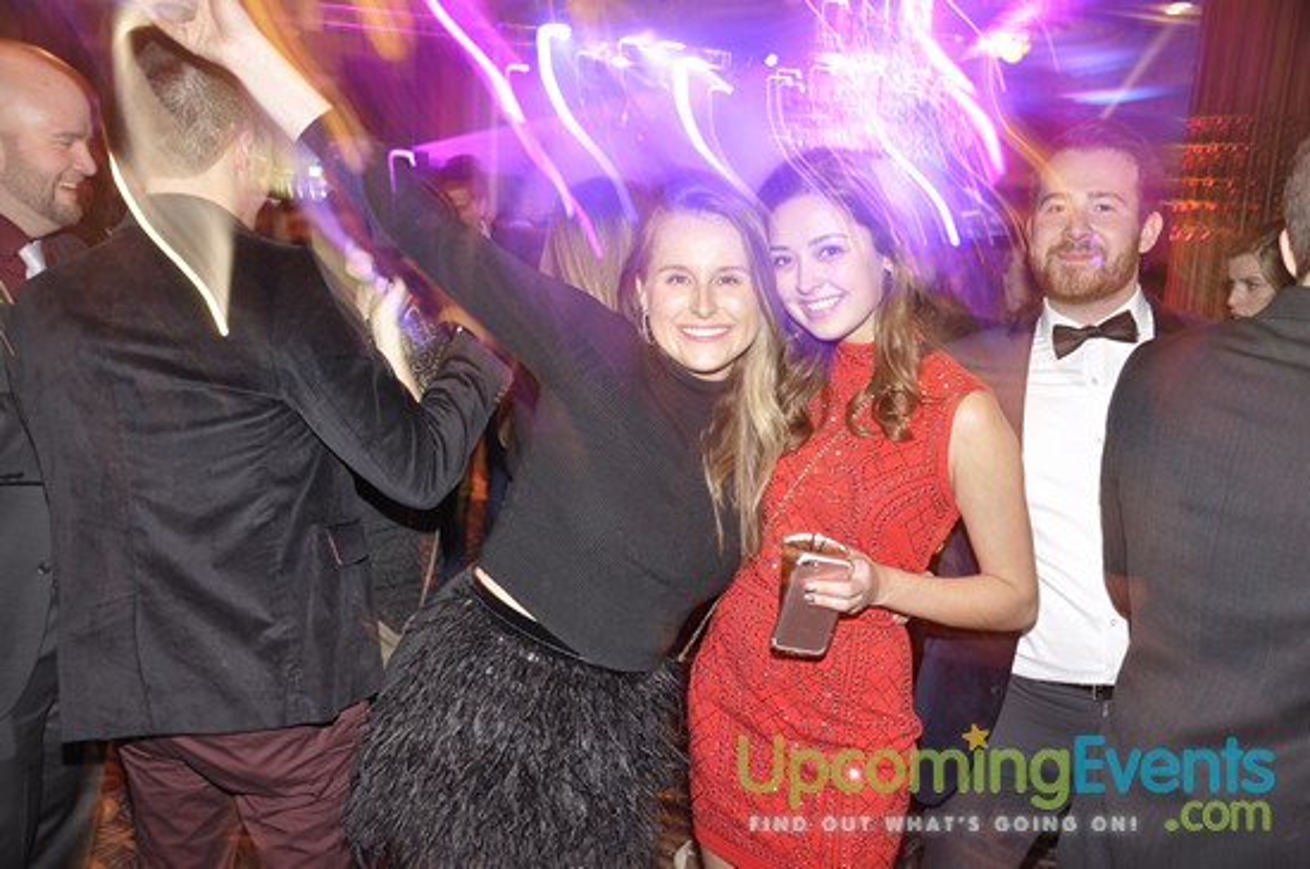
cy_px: 434
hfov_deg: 57.3
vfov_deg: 39.9
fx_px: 1199
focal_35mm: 33
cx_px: 655
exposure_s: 1
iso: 400
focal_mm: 22
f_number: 5
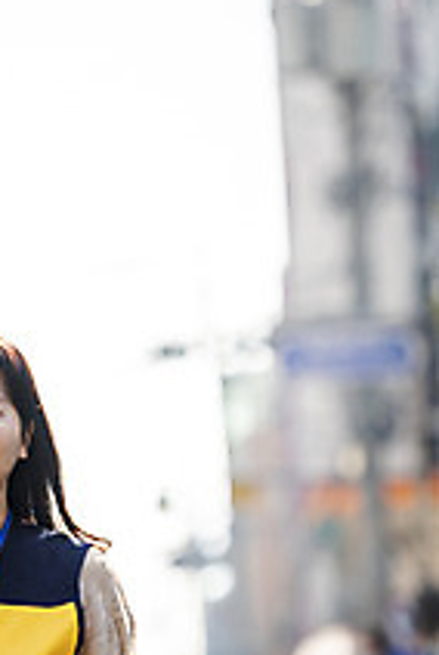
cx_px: 29
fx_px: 5159
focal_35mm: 283
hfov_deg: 4.9
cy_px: 454
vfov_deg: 7.3
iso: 160
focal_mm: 150
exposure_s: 1/800
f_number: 2.8
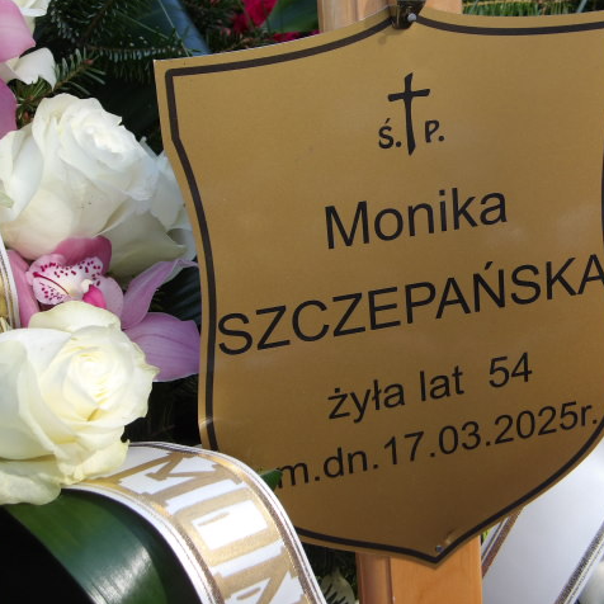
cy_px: 302
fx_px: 1244
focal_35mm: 63
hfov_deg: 27.2
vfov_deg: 27.3
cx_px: 376
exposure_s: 1/172
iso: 100
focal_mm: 9.4
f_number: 4.2
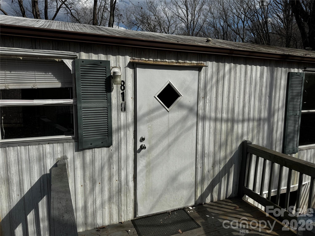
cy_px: 118
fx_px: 218
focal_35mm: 24
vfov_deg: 56.8
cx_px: 158
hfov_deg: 71.6
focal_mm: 6.76
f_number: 1.78
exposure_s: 1/9009
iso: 80
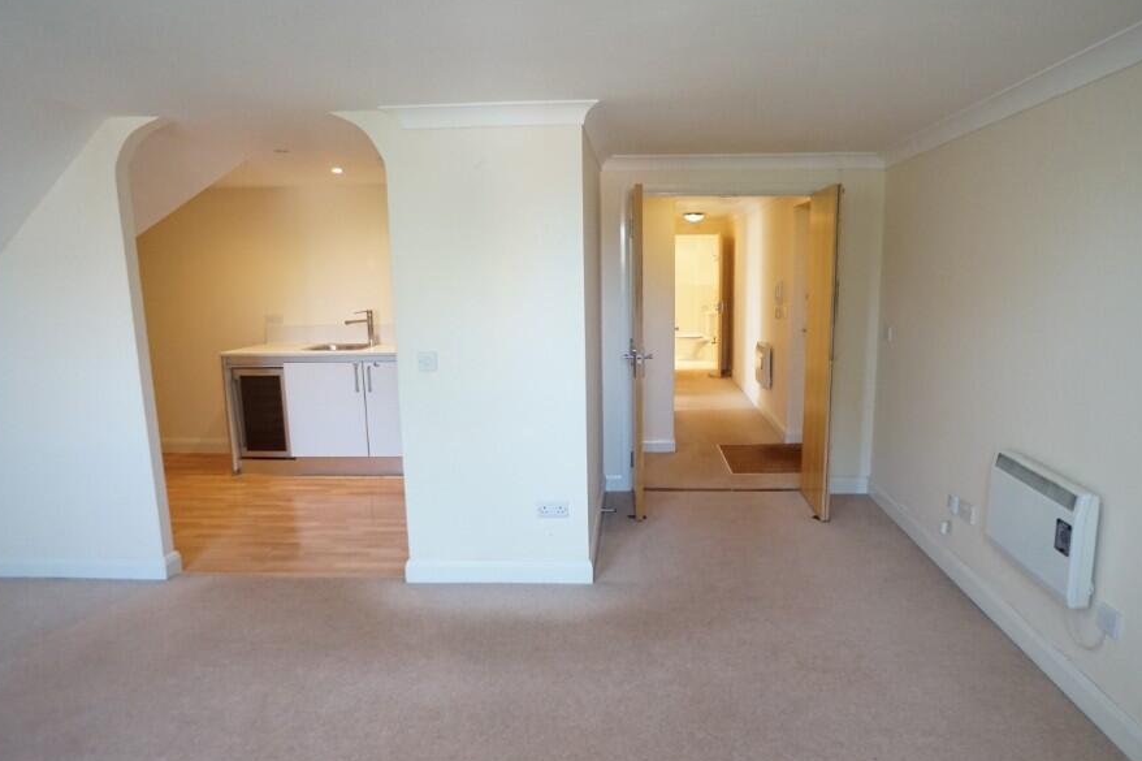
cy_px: 386
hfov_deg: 65.3
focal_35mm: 28
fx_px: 888
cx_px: 627
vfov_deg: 46.4
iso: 1600
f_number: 3.2
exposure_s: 1/160
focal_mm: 16
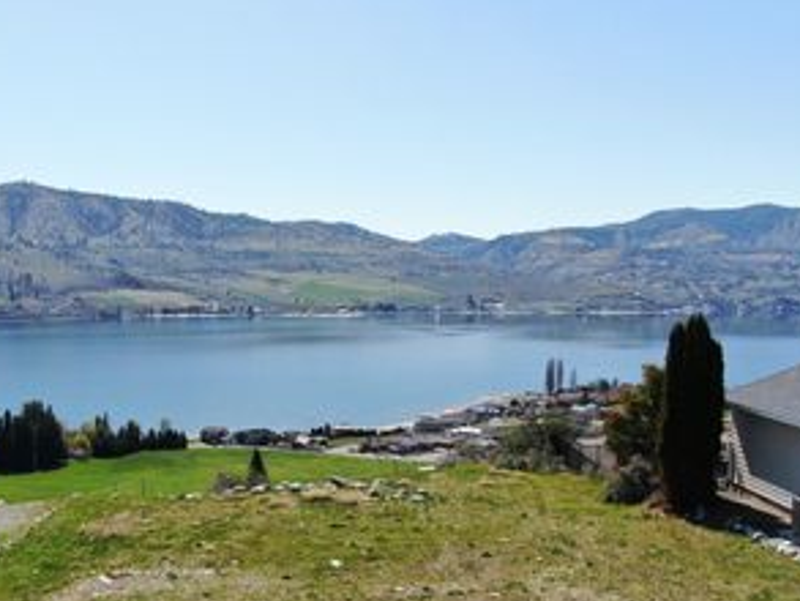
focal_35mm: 41
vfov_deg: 34.7
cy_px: 414
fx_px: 948
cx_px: 298
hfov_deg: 45.4
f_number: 2.8
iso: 100
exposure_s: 1/1250
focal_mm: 4.39
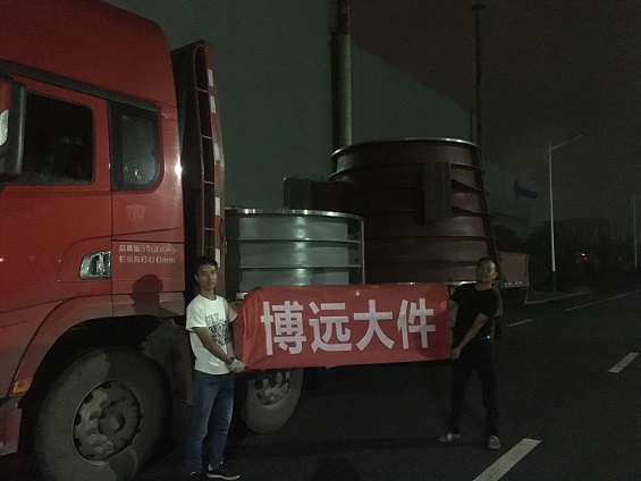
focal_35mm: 29
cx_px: 320
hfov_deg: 61.6
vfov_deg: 48.2
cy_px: 240
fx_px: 537
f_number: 2.2
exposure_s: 1/17
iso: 2000
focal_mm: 4.15
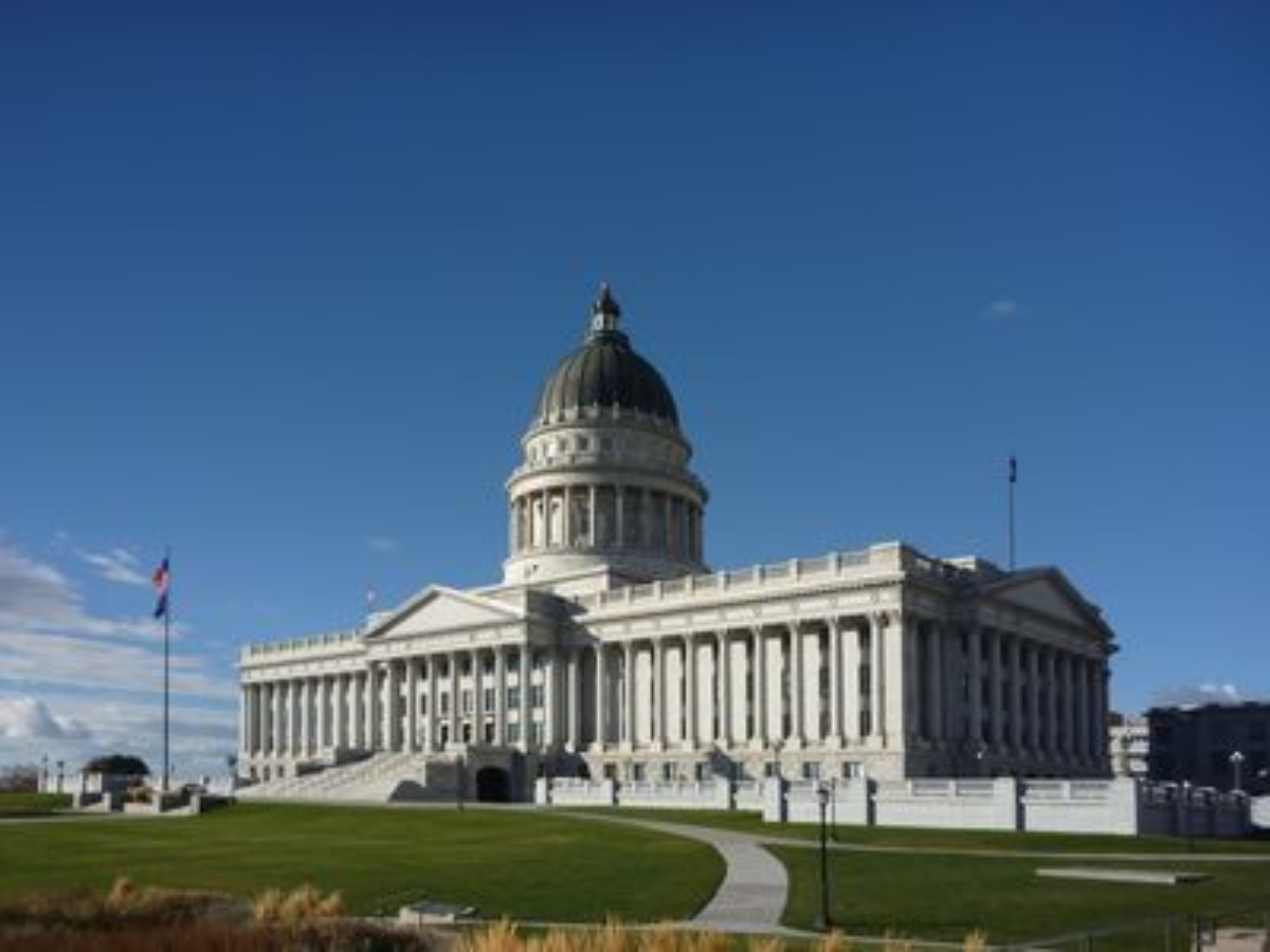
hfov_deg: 24.4
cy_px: 476
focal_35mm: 80
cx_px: 635
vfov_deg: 18.4
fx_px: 2935
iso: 80
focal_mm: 14.3
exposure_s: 1/400
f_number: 5.6
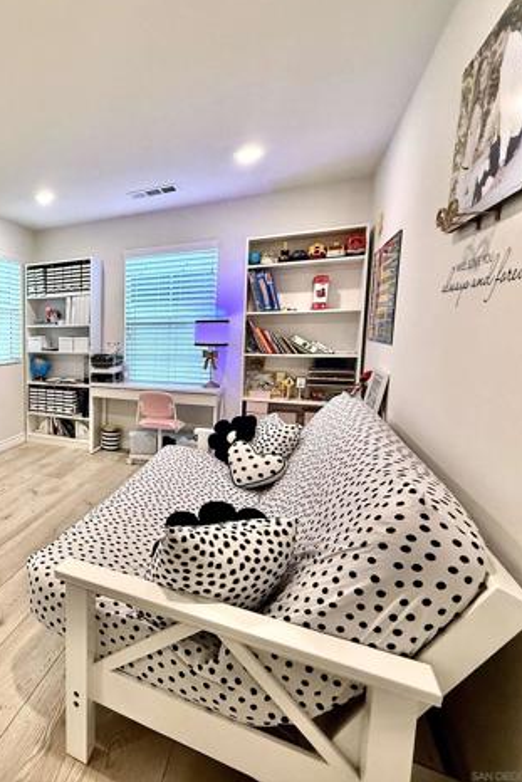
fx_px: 435
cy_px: 381
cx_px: 18
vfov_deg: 83.9
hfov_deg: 51.6
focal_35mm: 20
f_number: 2.2
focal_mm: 2.22
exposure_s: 1/60
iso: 320
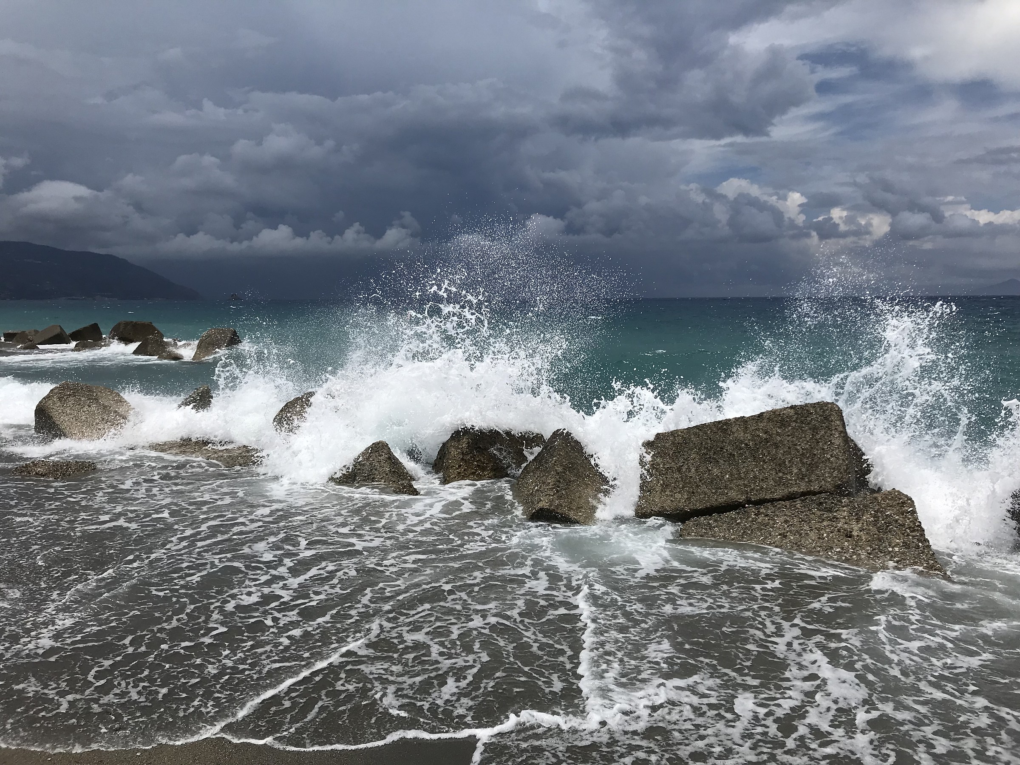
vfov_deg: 49.7
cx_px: 510
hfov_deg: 63.4
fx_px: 825
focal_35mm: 28
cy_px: 382
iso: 20
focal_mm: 3.99
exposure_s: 1/5988
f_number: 1.8
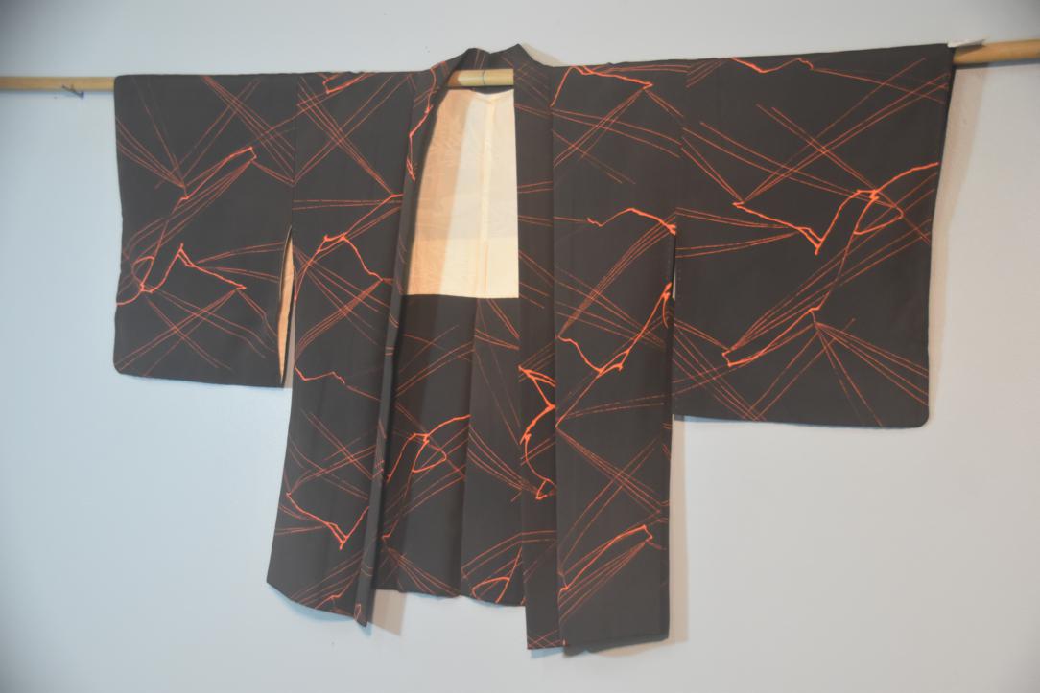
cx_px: 520
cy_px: 346
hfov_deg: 35.0
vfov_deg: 23.8
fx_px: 1647
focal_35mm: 57
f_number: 4.2
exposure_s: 1/60
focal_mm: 38
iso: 800
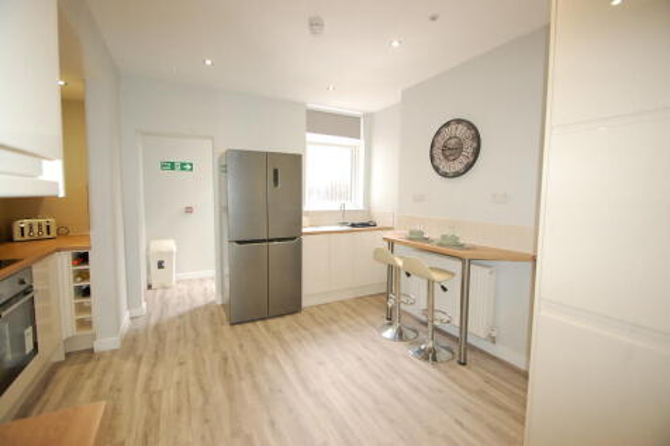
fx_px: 279
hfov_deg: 100.4
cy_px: 223
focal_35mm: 15
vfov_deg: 77.3
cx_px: 335
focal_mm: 10
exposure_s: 1/125
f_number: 3.5
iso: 1600
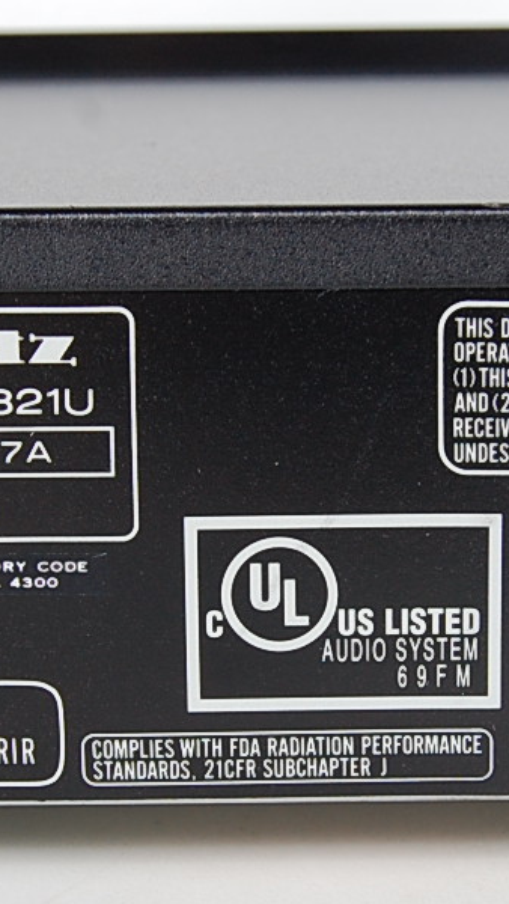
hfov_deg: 10.3
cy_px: 536
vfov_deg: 18.1
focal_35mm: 118
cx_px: 303
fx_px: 2828
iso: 400
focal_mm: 30
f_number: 8
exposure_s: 1/400
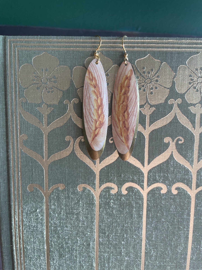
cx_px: 101
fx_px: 202
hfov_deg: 53.1
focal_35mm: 26
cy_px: 135
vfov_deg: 67.3
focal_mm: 4.2
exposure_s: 1/120
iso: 64
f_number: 1.6
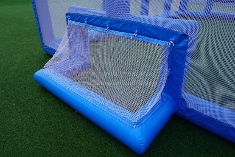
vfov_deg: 53.1
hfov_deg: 73.7
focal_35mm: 24
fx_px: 157
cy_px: 78
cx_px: 118
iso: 100
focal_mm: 16
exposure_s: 1/160
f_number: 10
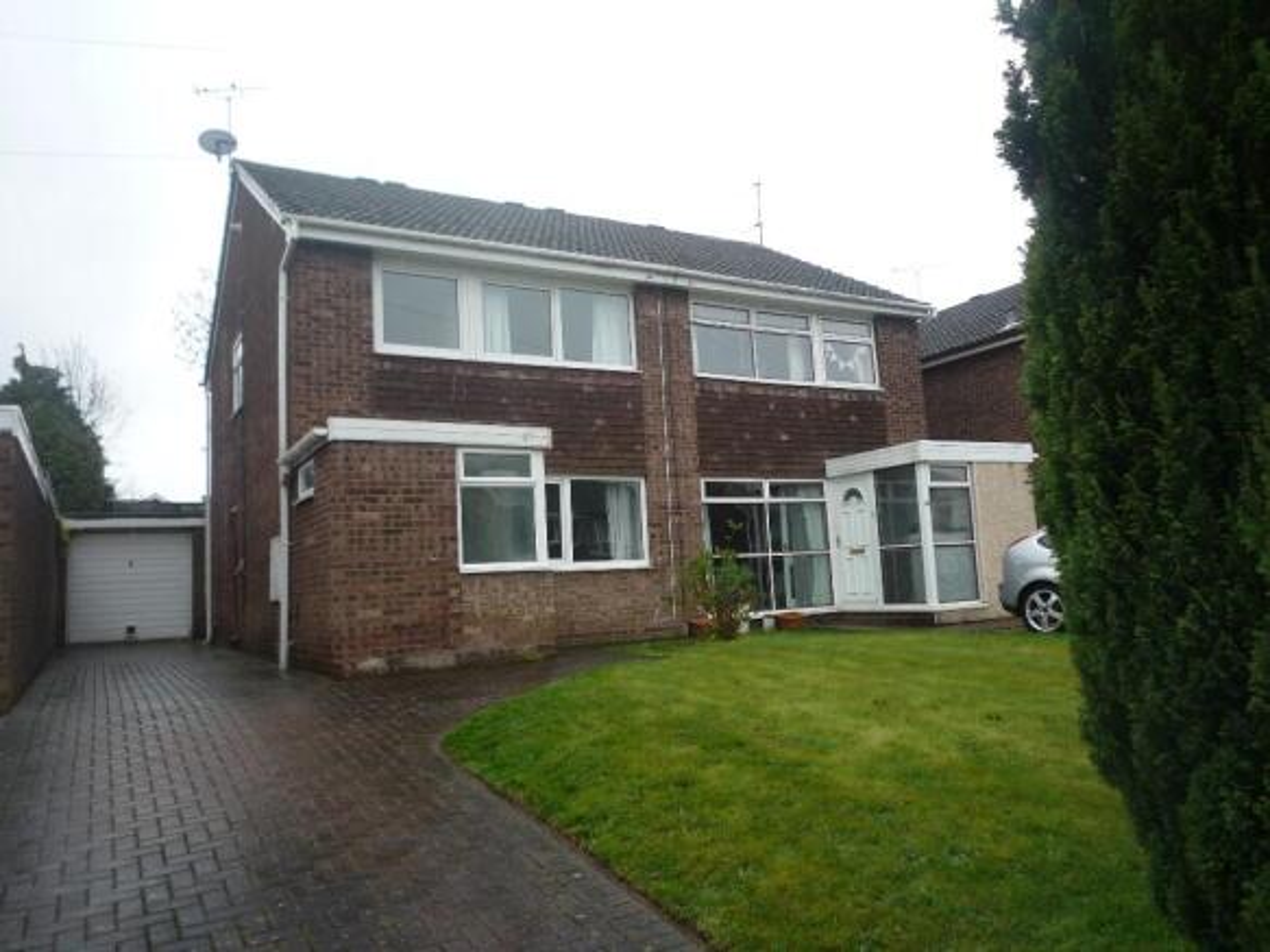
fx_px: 917
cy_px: 476
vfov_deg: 54.9
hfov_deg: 69.4
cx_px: 635
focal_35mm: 25
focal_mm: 4.4
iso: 100
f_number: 2.8
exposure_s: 1/320
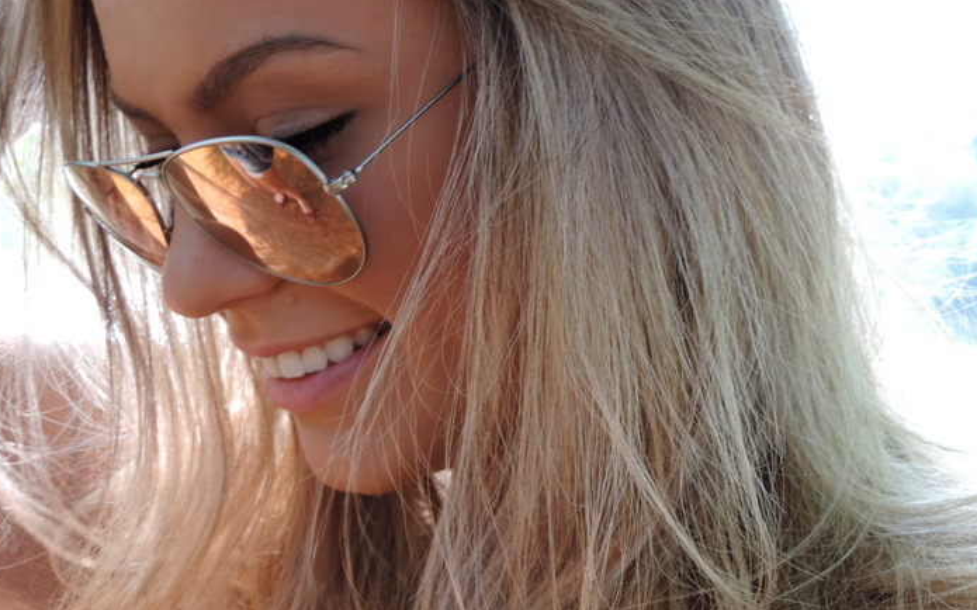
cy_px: 316
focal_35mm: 61
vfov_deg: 21.3
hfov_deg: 33.5
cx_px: 541
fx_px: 1624
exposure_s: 1/50
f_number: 3.6
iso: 80
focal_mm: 8.9
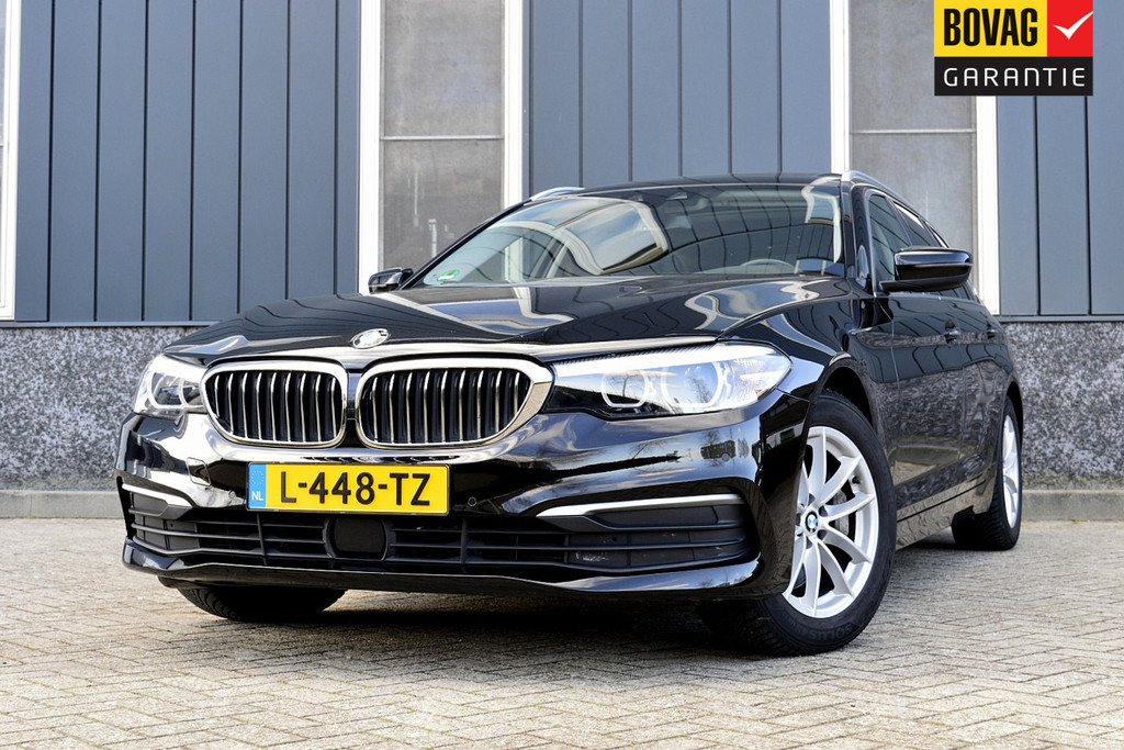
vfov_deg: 26.5
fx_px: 1592
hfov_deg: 38.9
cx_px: 562
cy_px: 375
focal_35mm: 51
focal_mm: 34
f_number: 8
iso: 450
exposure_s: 1/60
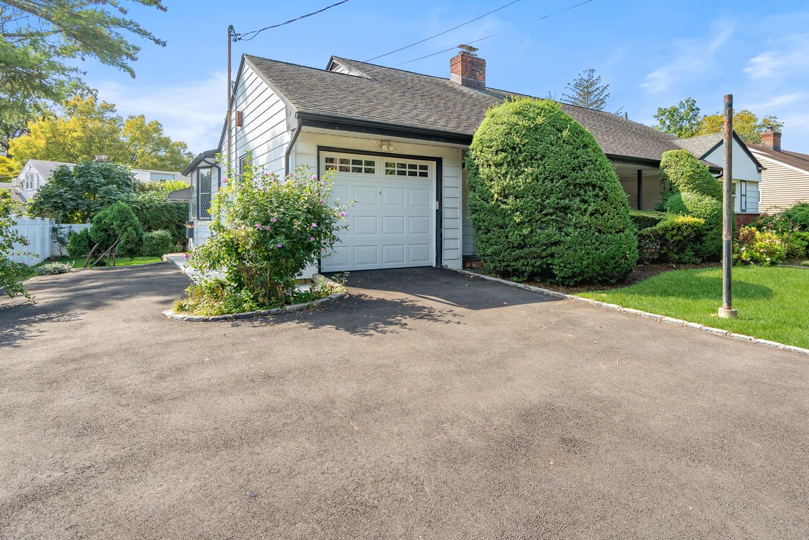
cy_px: 231
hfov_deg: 83.9
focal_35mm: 20
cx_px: 433
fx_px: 449
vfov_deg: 61.7
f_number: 5.6
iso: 200
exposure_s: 1/200
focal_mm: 16
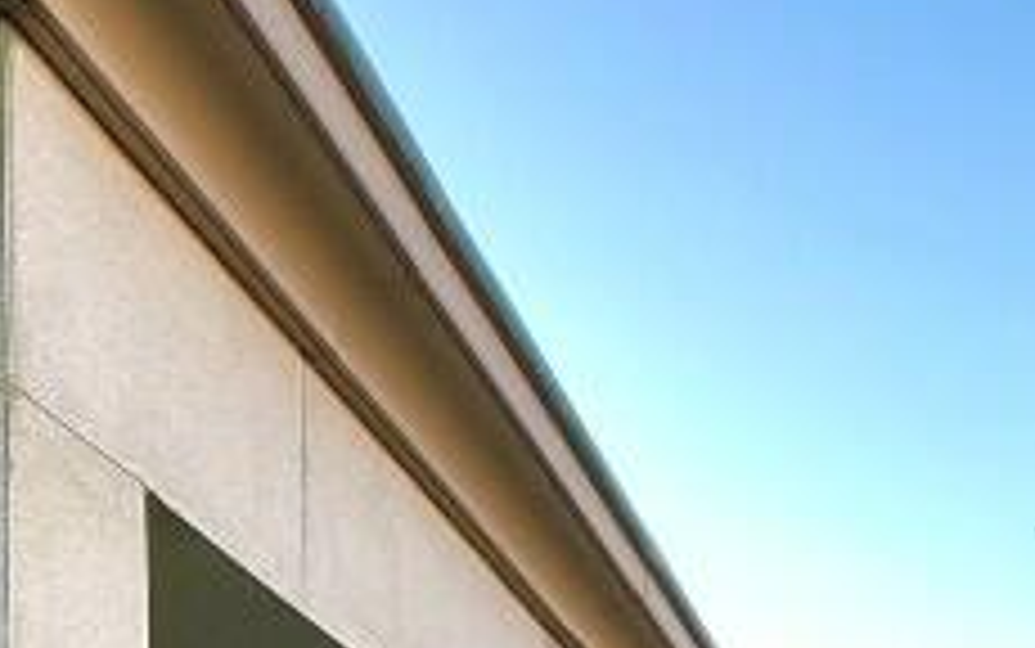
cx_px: -657
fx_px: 1863
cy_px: 1166
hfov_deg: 22.8
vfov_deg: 16.5
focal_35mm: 66
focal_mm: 2.22
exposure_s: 1/117
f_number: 2.2
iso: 40
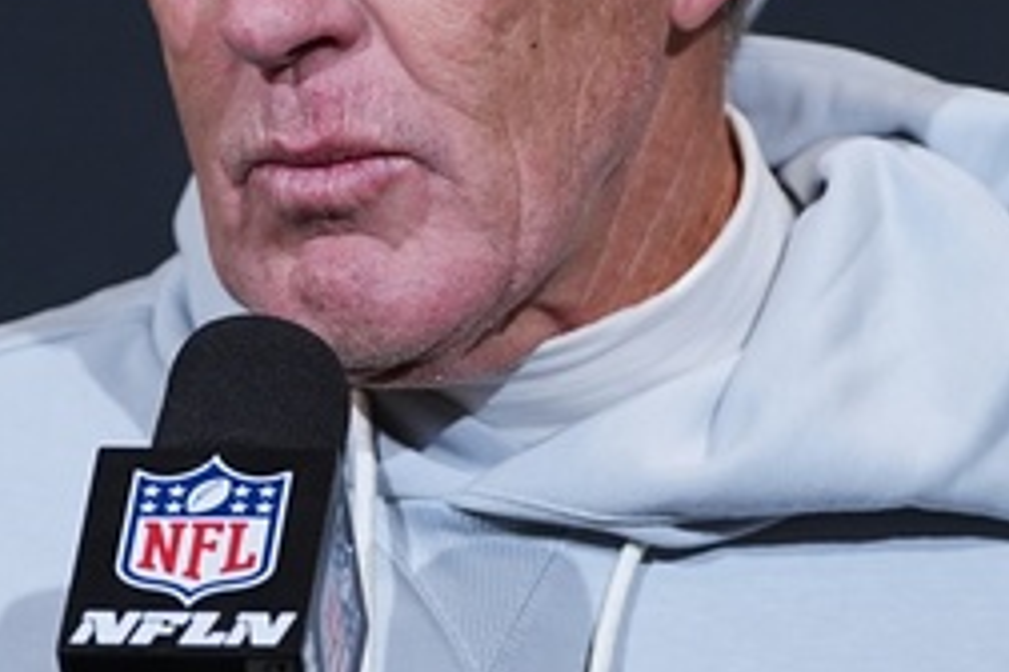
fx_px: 17684
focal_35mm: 631
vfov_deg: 2.2
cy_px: 542
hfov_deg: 3.3
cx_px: 504
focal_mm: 155
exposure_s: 1/400
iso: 500
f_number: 2.8
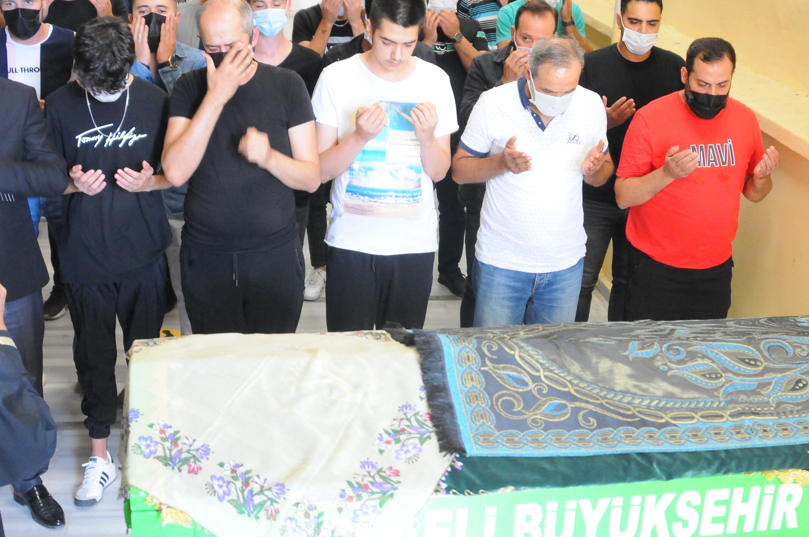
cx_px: 408
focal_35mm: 50
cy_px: 258
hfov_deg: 39.6
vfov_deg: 26.9
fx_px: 1122
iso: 2500
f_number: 3.5
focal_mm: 28
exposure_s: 1/40
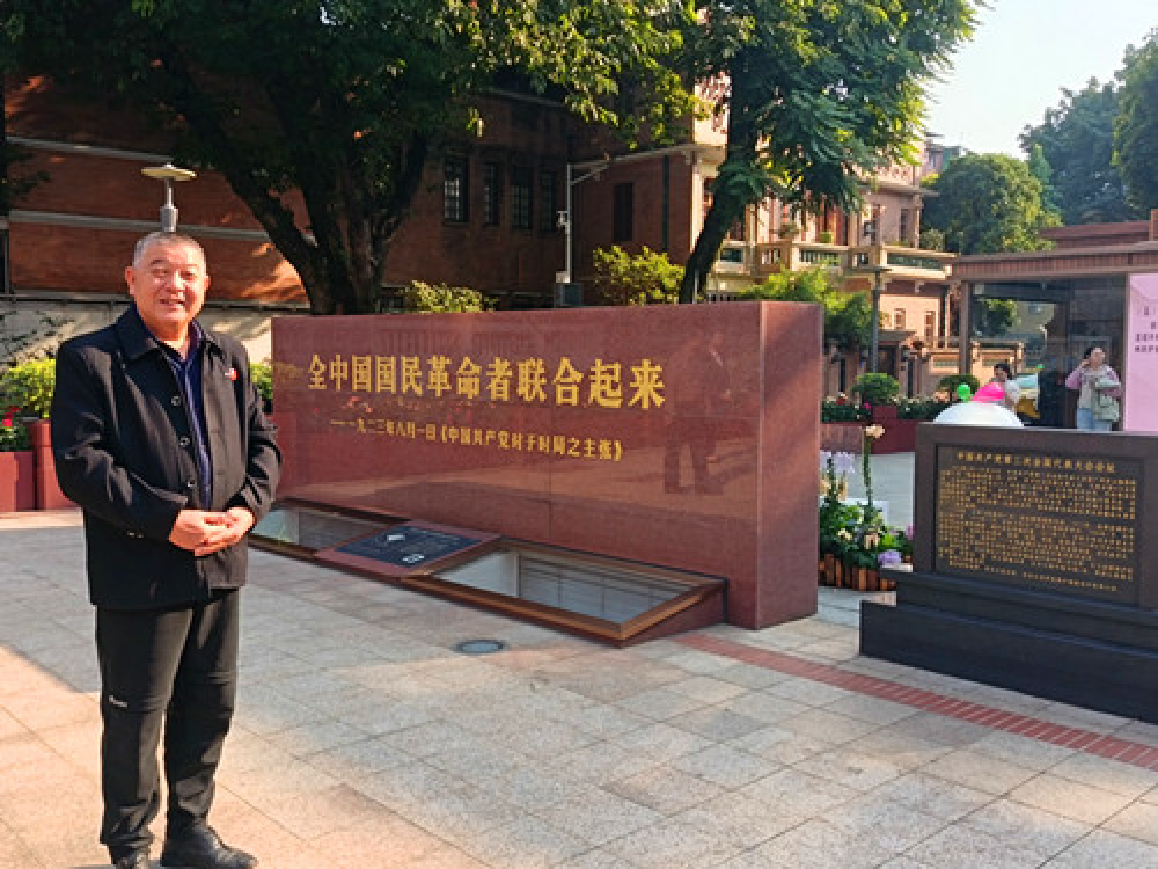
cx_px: 579
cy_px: 434
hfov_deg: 56.8
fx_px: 1070
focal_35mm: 32
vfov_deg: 44.2
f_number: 1.75
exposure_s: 1/105
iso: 100
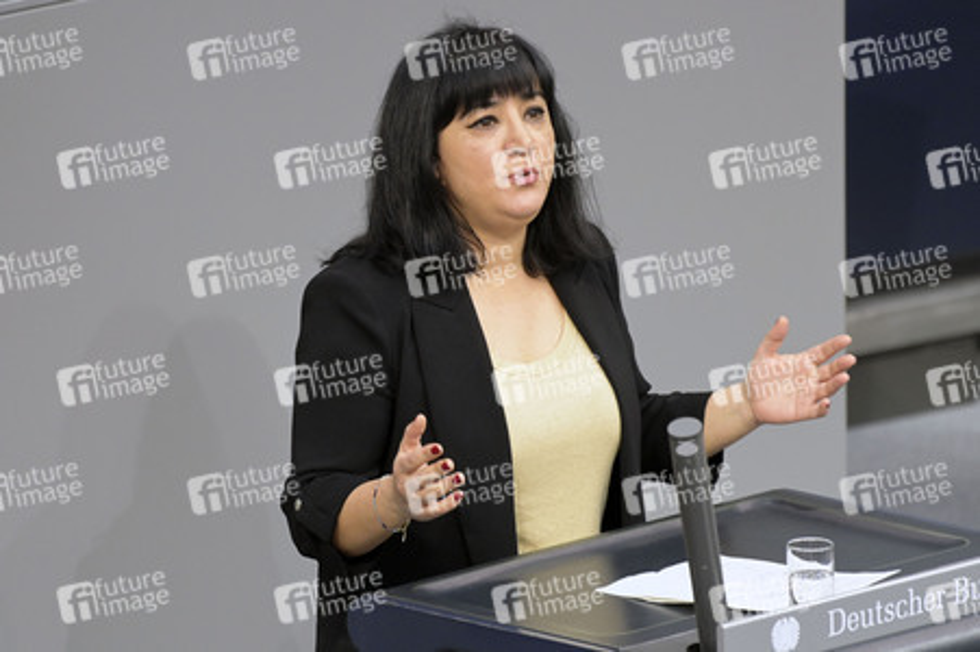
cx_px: 490
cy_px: 326
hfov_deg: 4.9
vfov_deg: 3.3
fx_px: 11425
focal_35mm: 420
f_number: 5.6
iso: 6400
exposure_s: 1/200
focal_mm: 420
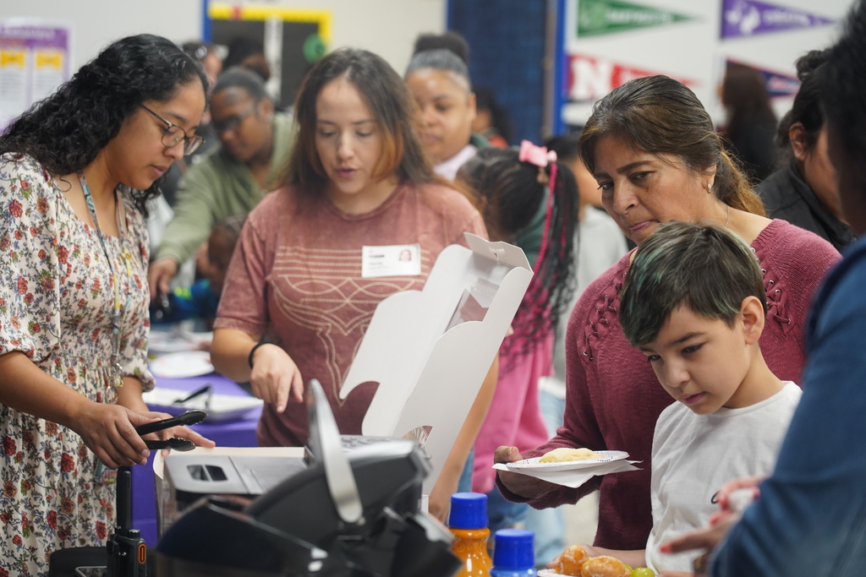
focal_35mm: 105
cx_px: 433
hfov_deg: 19.5
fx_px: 2526
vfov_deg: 13.0
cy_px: 288
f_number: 4
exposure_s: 1/160
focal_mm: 105
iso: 2000
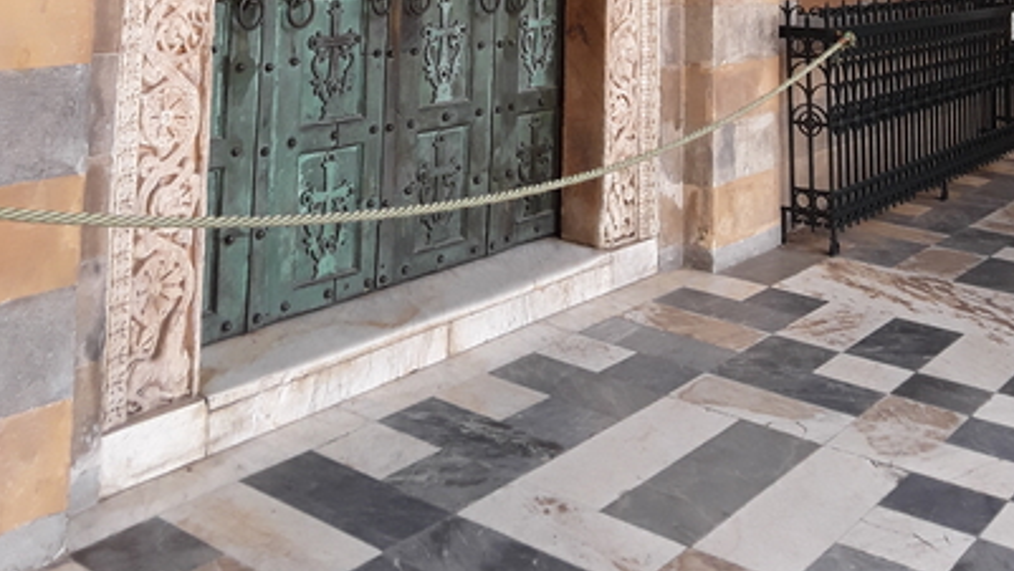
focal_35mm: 44
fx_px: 1184
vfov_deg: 24.1
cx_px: 513
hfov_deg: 46.4
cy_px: -157
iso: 40
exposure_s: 1/128
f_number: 1.9
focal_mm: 2.91
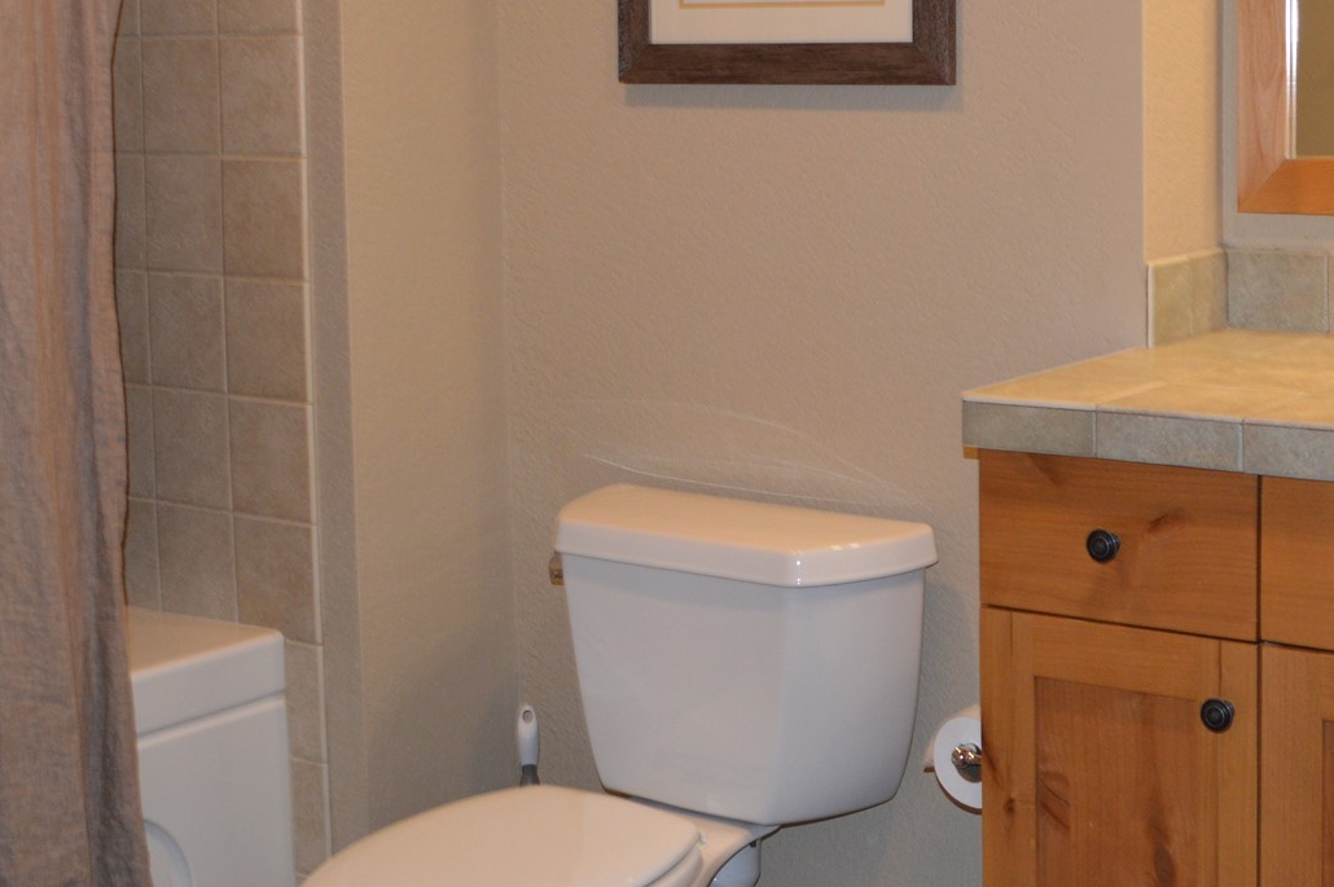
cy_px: 161
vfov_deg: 23.3
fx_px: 2110
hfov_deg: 34.2
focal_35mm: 57
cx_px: 1023
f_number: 3.5
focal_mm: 18
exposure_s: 1/60
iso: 560
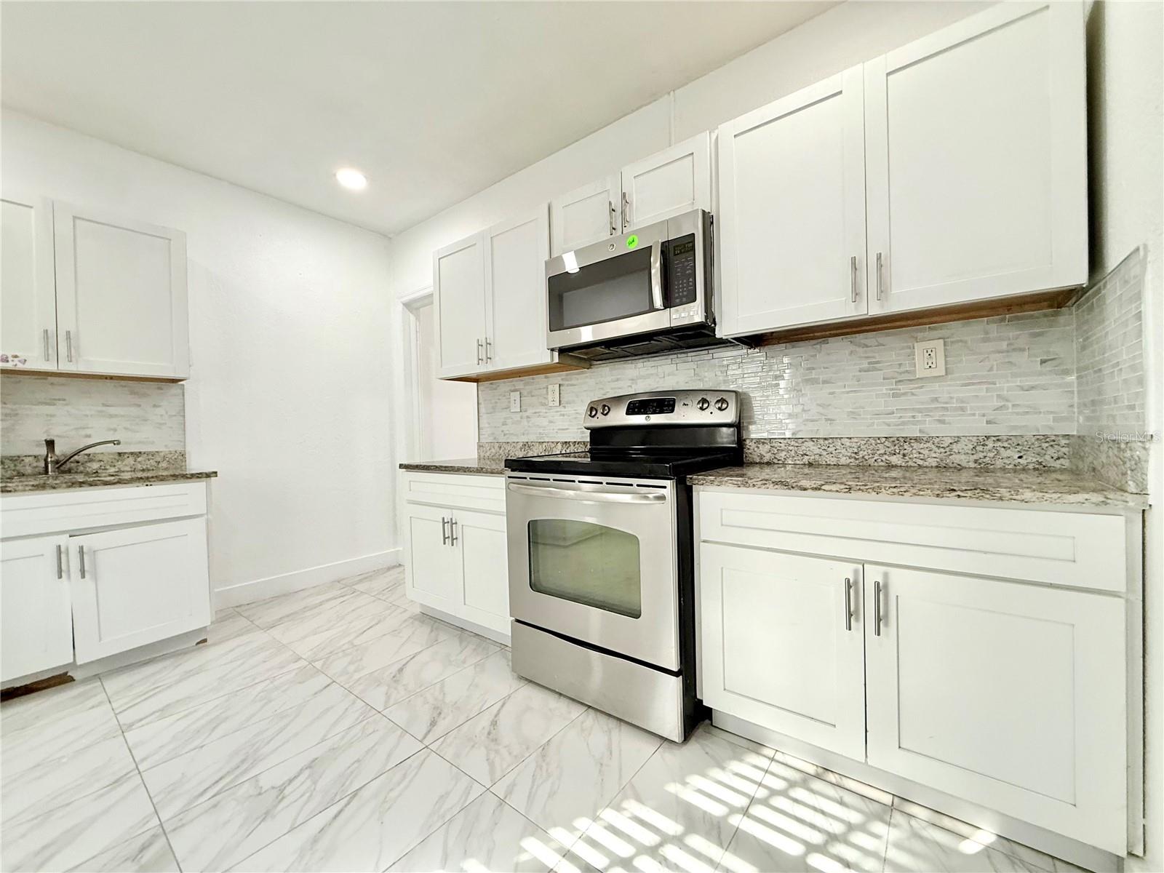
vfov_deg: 85.7
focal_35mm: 14
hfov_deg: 102.1
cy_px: 436
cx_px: 582
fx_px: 471
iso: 160
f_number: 2.2
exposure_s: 1/120
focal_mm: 2.22
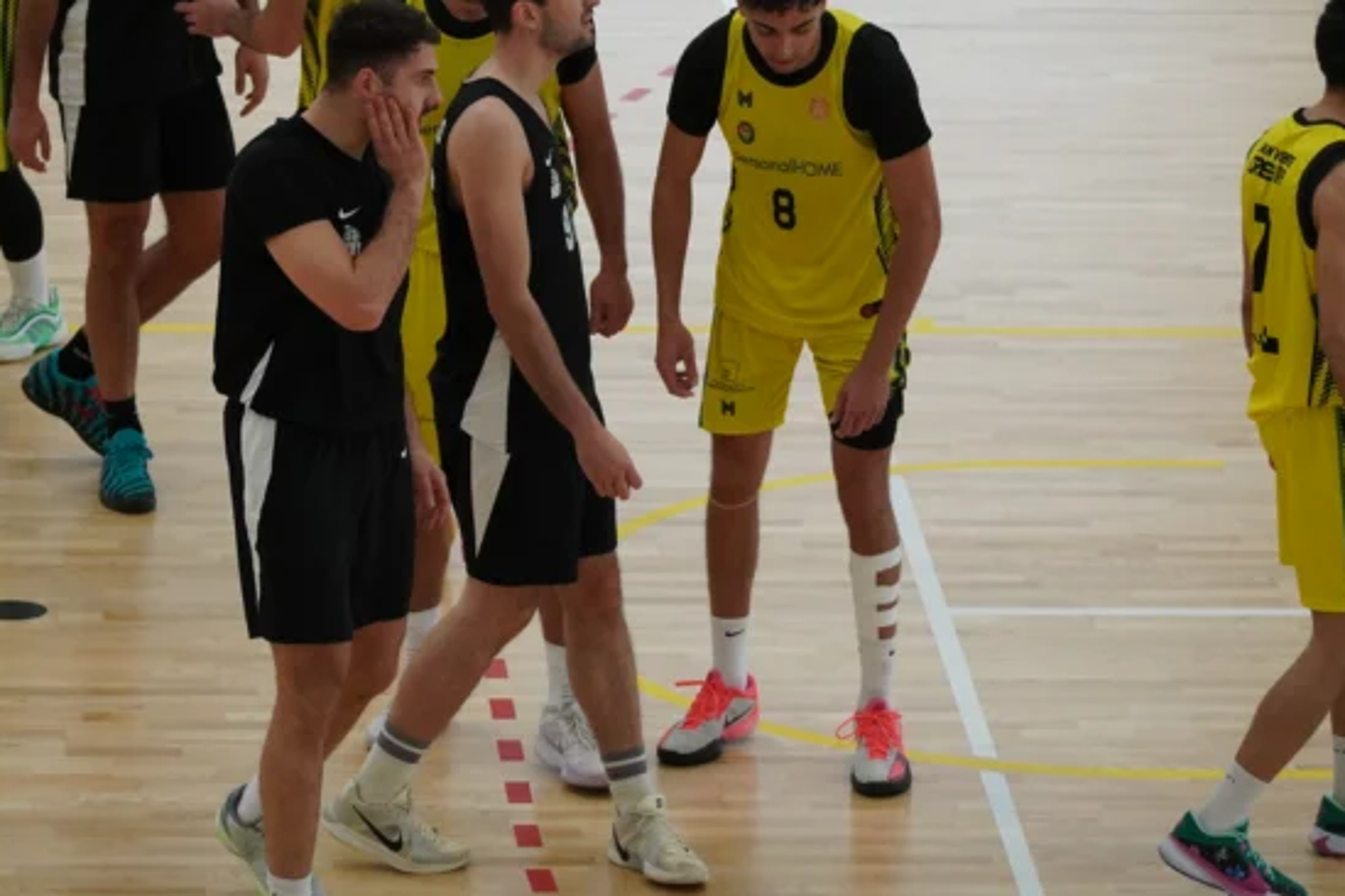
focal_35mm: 267
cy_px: 274
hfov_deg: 7.7
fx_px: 9963
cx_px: 627
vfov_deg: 5.2
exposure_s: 1/800
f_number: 5.6
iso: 2000
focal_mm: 127
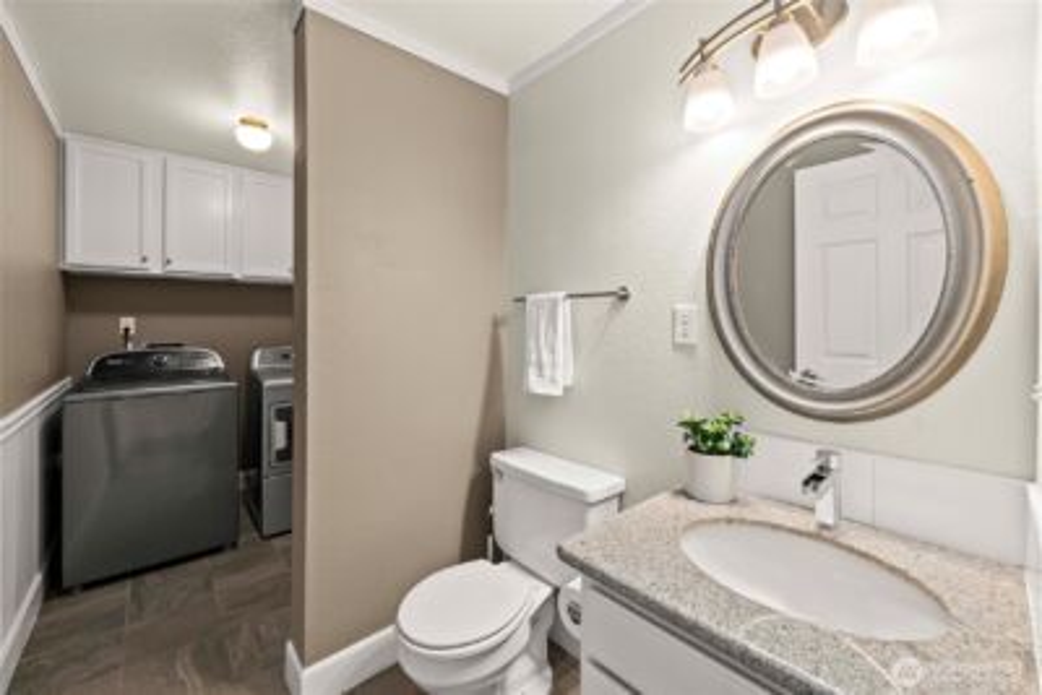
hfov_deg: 108.3
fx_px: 376
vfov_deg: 85.5
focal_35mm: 13
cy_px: 348
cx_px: 521
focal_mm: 13
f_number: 7.1
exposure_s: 1/30
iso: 6400
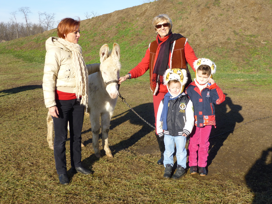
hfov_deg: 45.8
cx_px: 136
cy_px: 102
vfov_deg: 35.1
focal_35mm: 41
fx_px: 322
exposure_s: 1/400
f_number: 3.8
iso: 100
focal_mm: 7.4
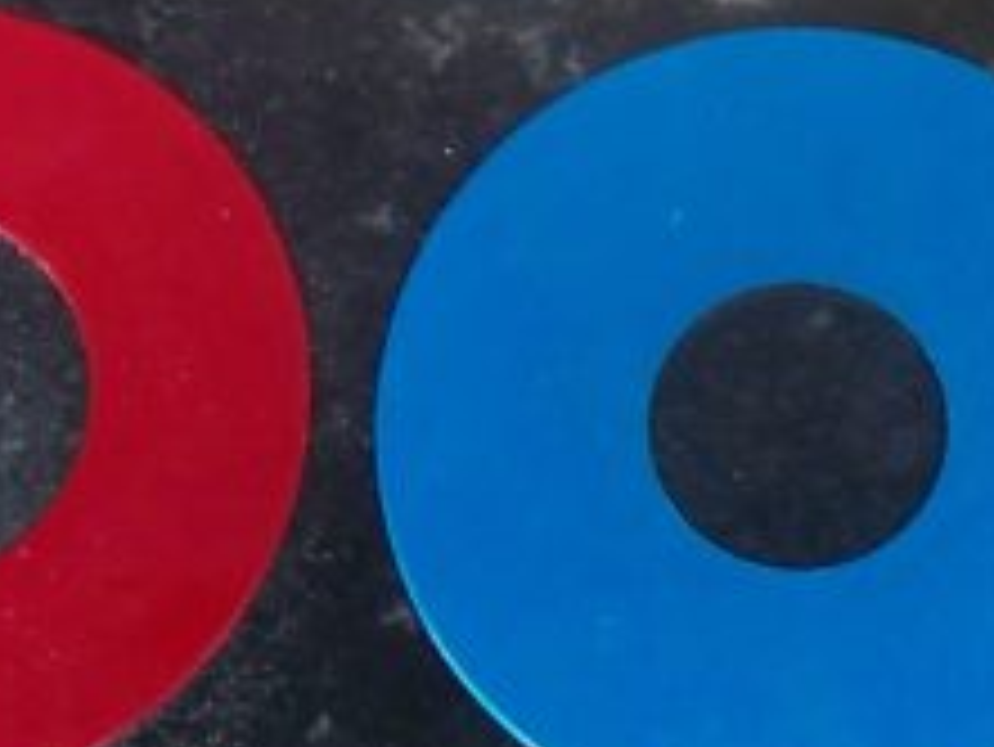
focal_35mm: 167
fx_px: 4798
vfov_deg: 8.8
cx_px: 661
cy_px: -194
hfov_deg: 11.8
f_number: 2.8
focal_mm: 7.54
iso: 200
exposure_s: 1/60
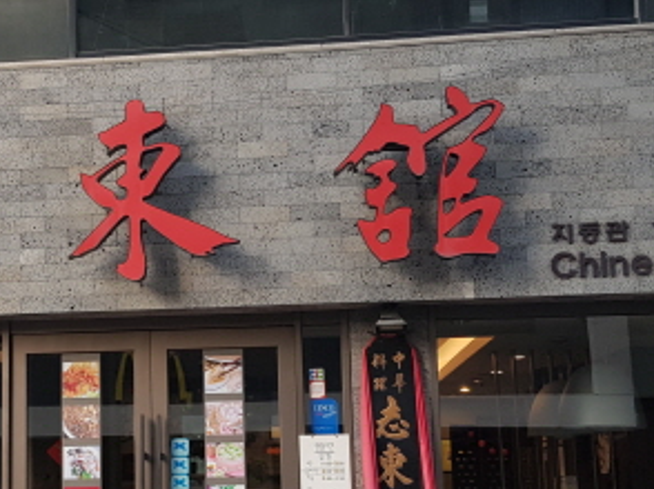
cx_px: 180
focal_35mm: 62
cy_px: 315
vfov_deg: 23.5
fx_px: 1170
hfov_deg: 30.8
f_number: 1.7
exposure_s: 1/60
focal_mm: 4.3
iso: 50
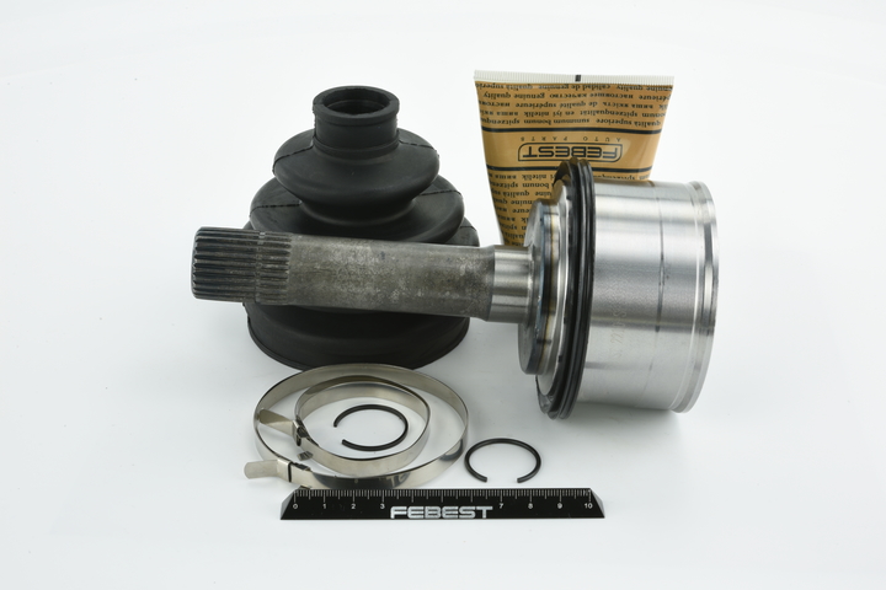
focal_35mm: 60
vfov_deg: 22.6
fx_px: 1477
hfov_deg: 33.4
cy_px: 295
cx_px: 443
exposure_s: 1/2.5
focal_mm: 60
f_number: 29
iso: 64
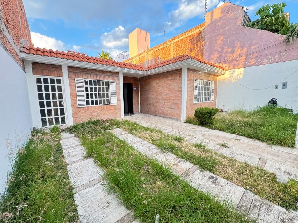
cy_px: 112
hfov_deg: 102.1
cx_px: 149
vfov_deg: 85.7
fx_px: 121
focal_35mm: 14
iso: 125
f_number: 2.2
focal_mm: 2.22
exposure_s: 1/99
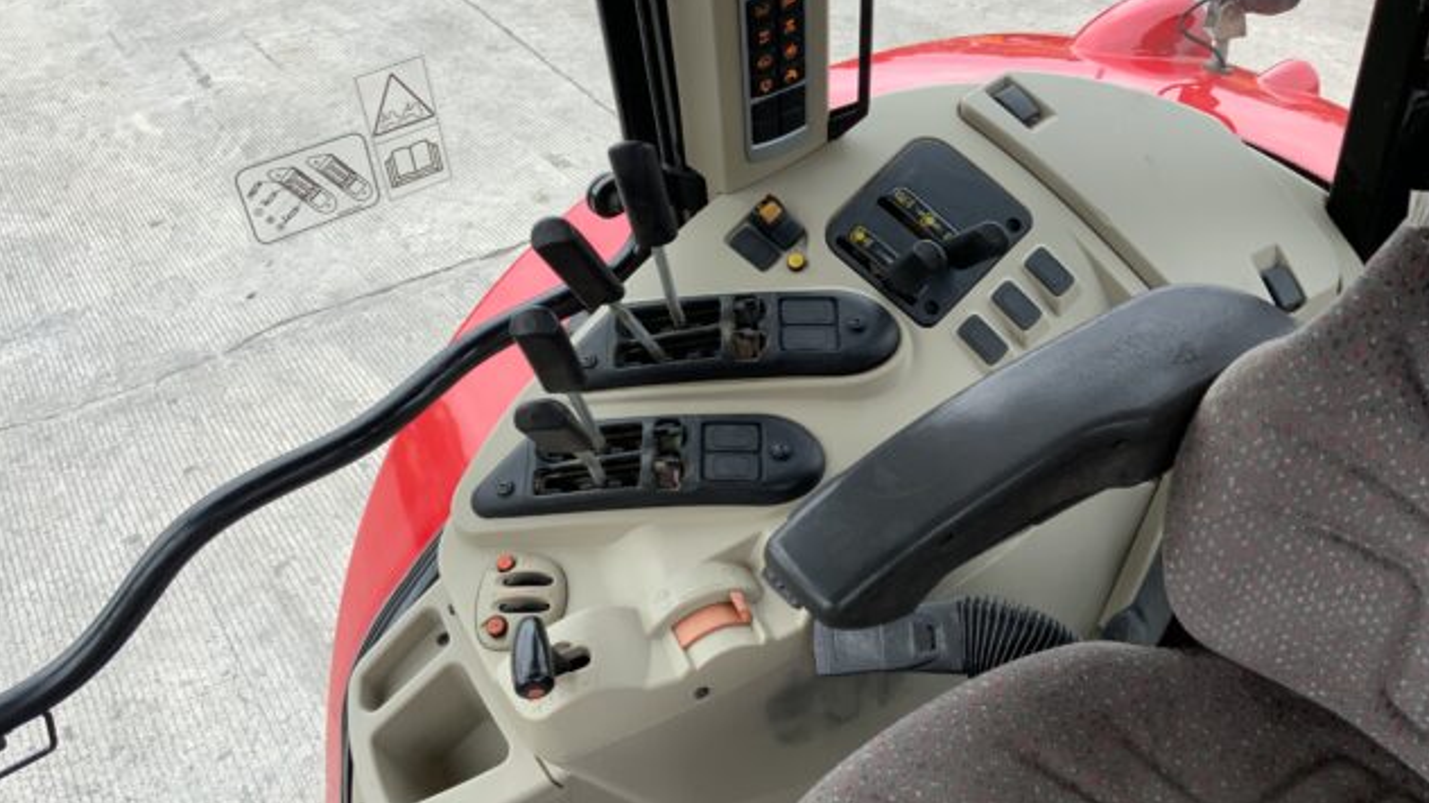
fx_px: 1212
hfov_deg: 61.0
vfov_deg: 36.6
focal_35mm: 32
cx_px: 714
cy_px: 459
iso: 16
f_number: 1.8
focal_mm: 3
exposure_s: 1/206
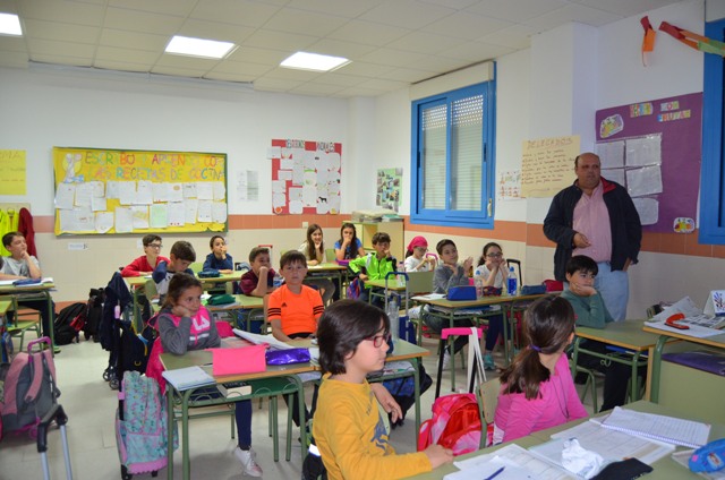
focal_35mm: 27
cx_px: 362
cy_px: 240
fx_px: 543
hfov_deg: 67.5
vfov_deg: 47.7
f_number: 3.5
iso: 1000
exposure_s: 1/60
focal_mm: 18
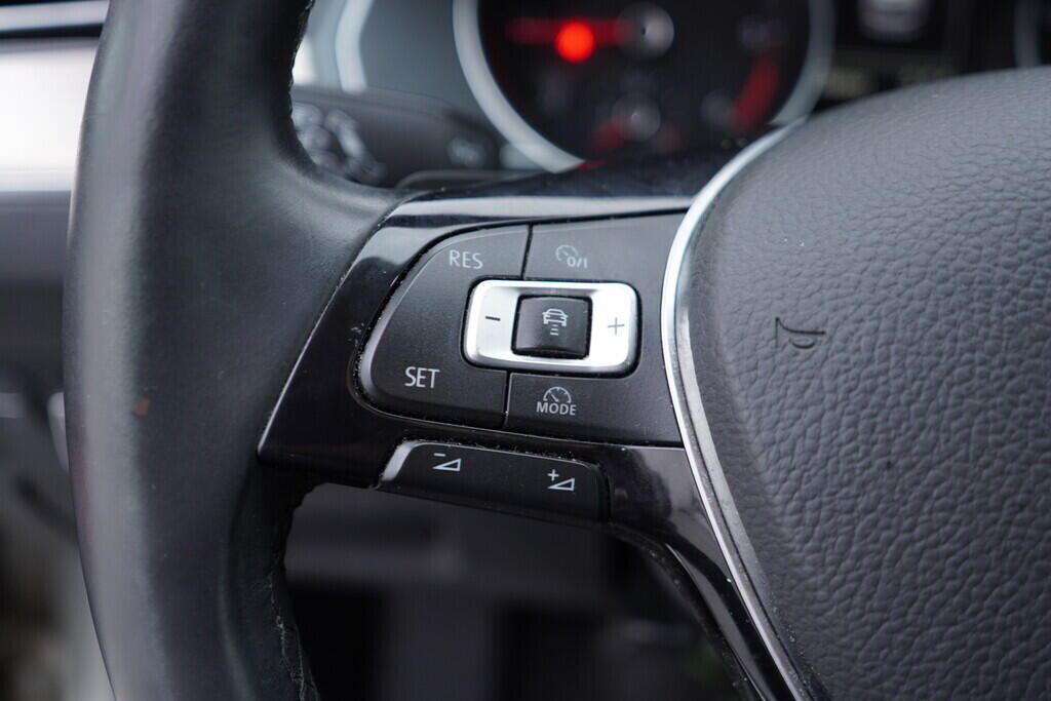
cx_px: 526
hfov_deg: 53.1
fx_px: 1051
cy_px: 350
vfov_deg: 36.9
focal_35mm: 36
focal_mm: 24
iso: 160
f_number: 2.8
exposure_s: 1/40
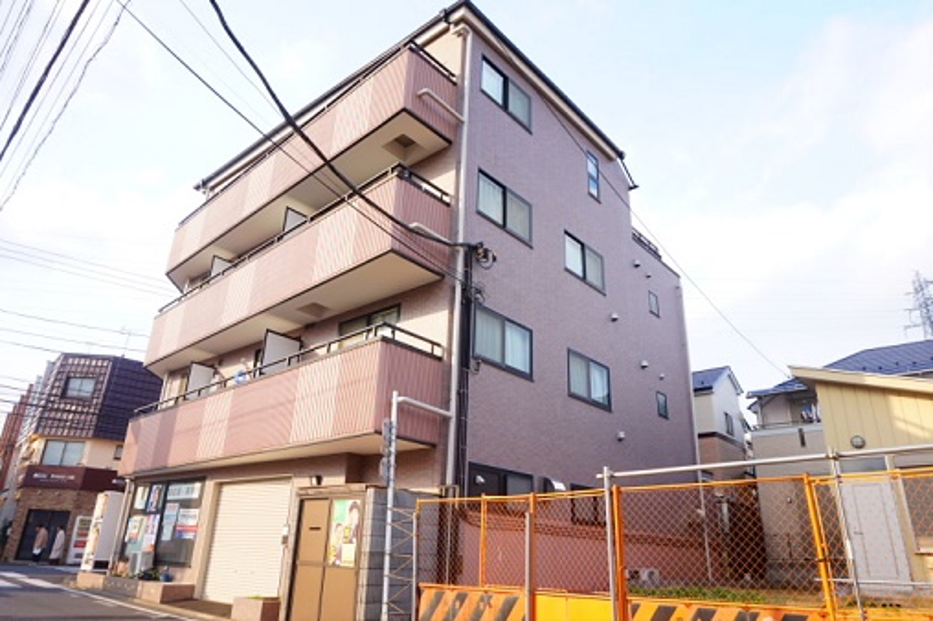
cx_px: 466
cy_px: 310
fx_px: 622
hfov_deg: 73.8
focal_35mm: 24
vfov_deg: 53.1
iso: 100
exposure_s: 1/80
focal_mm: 16
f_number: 6.3
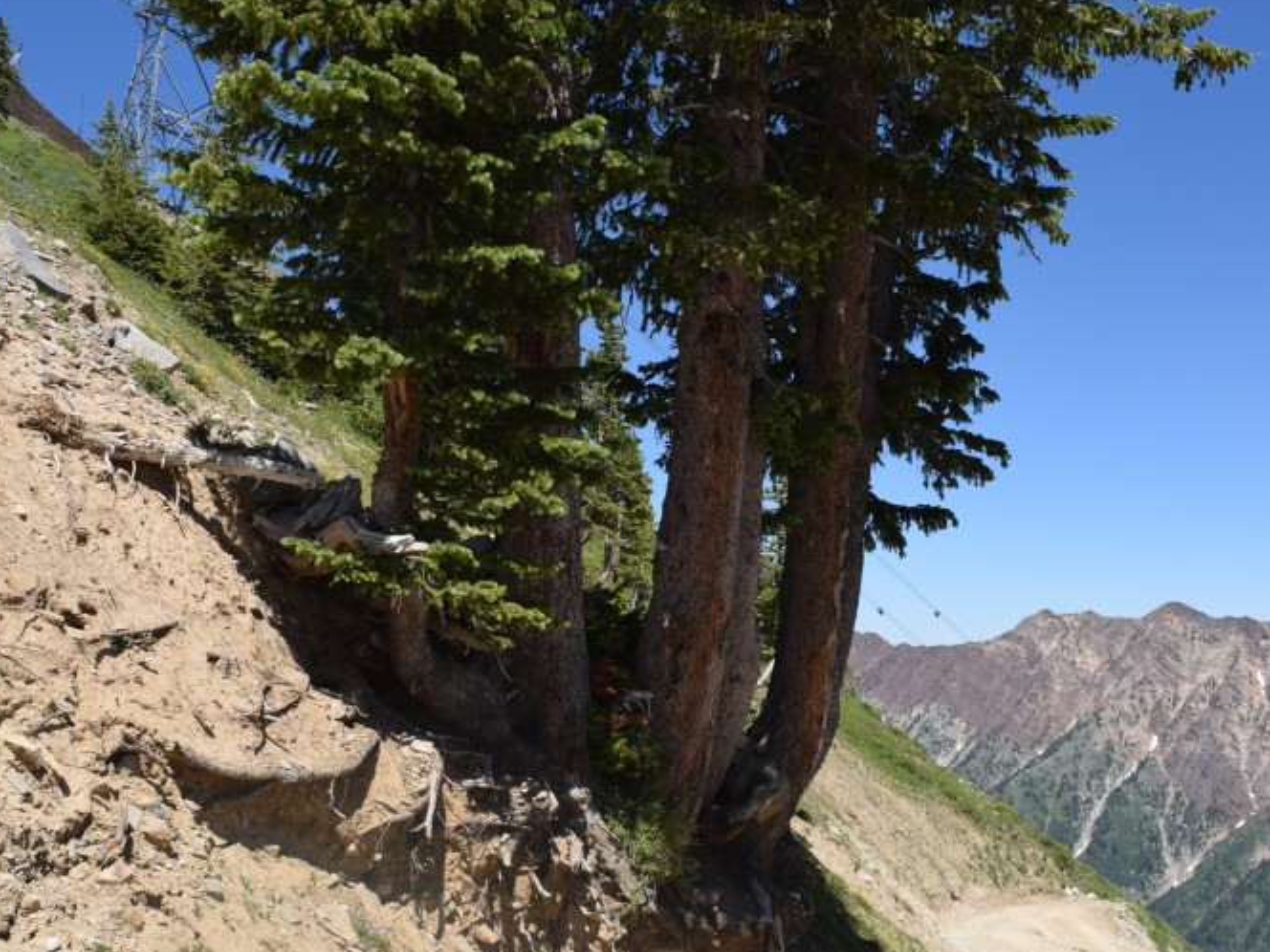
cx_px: 629
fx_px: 1468
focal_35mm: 40
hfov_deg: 46.8
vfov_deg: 35.8
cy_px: 384
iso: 100
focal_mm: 18
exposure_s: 1/200
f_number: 9
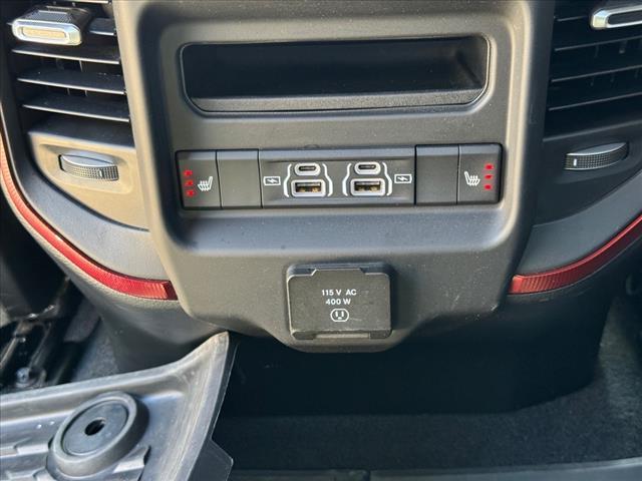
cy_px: 240
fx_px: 890
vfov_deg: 30.3
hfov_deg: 39.7
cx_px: 321
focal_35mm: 48
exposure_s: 1/40
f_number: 1.78
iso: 320
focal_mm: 6.76
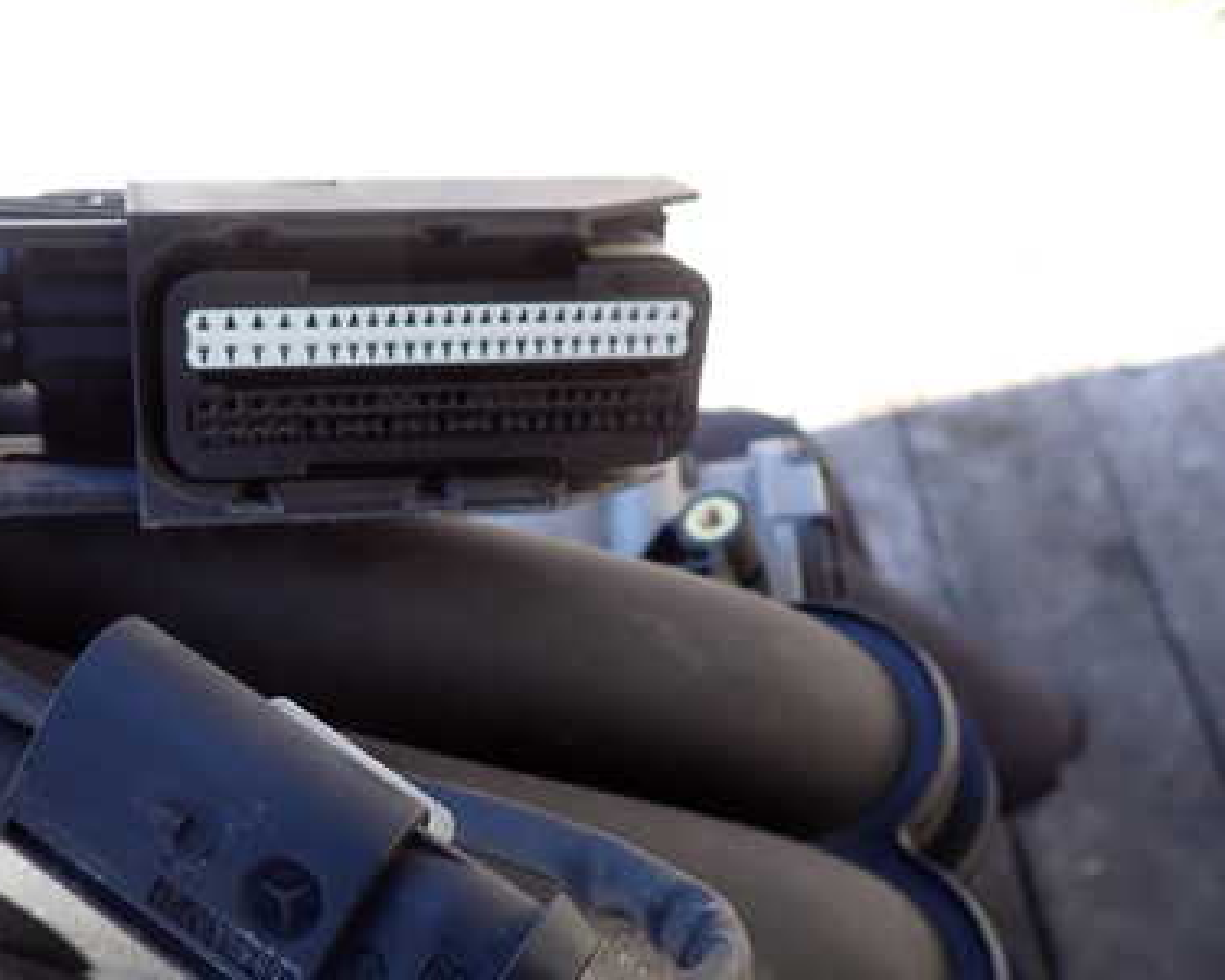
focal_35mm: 39
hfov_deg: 45.4
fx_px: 1414
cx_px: 323
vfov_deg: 37.9
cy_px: 644
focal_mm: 4.5
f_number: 2.8
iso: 100
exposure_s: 1/125
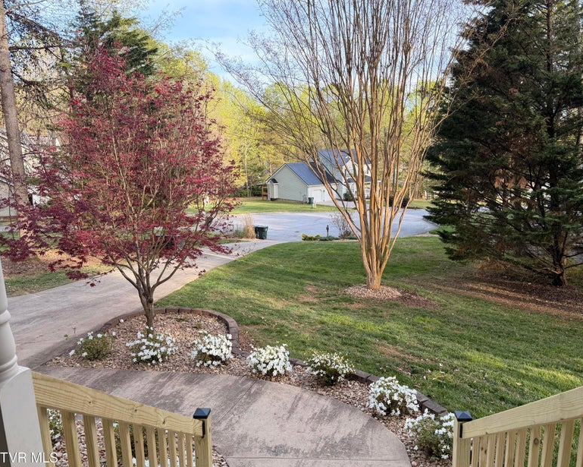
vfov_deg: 54.9
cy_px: 237
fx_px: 449
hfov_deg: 65.9
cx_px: 322
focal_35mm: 26
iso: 100
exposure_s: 1/671
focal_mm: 6.76
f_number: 1.78
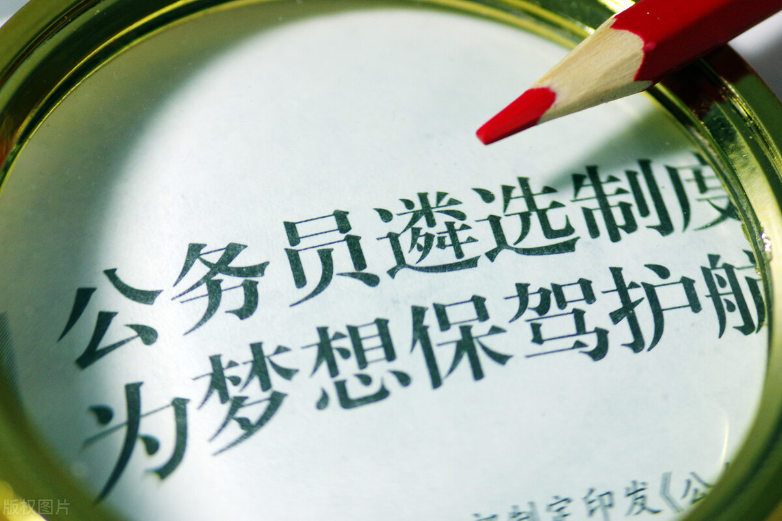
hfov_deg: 13.7
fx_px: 3257
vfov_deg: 9.1
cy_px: 260
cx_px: 391
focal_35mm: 150
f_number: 4
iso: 800
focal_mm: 100
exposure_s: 1/125
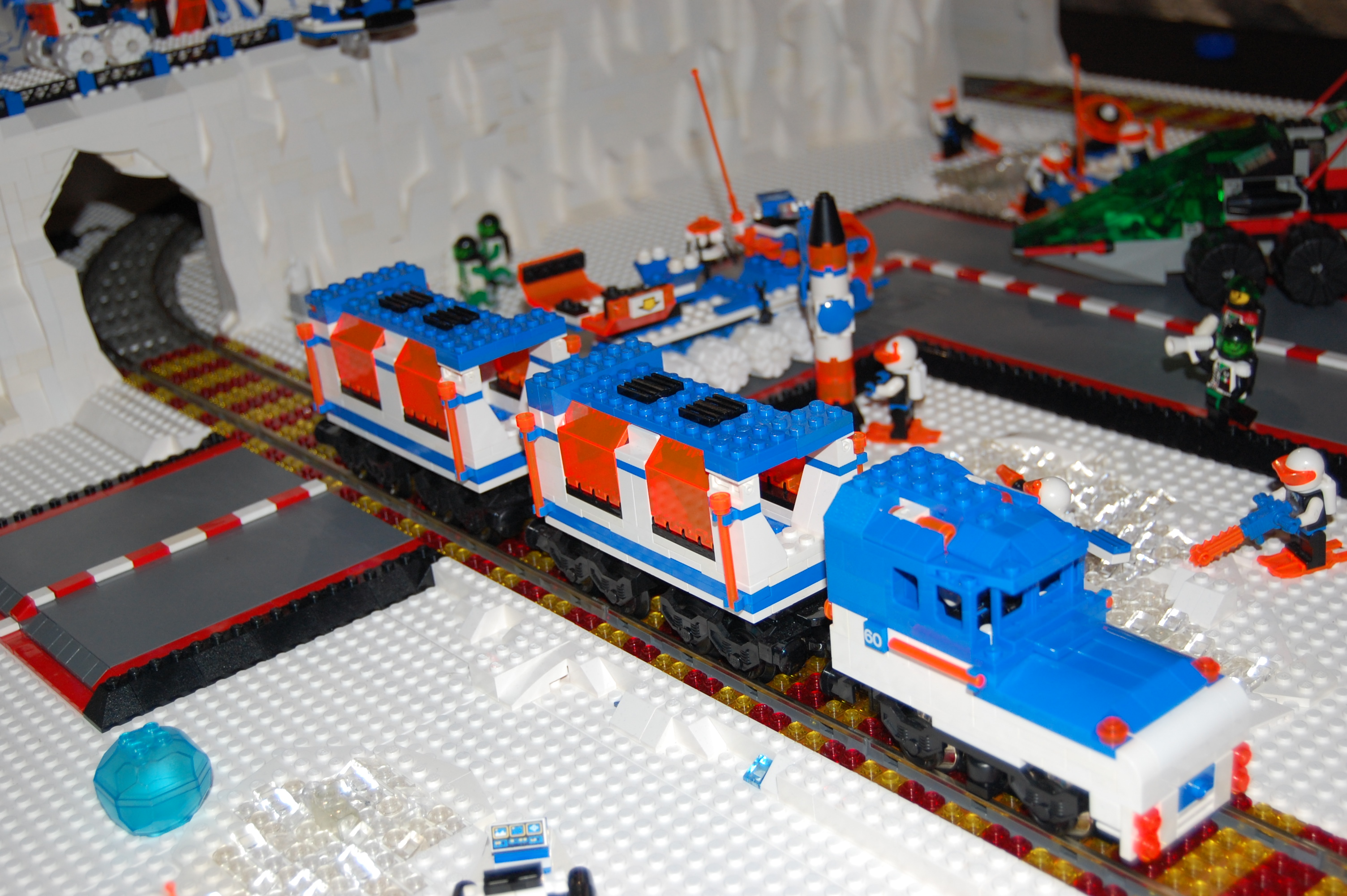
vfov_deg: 28.0
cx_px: 674
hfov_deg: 41.1
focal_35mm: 48
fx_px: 1794
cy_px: 448
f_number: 4.5
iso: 400
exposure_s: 1/60
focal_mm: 32
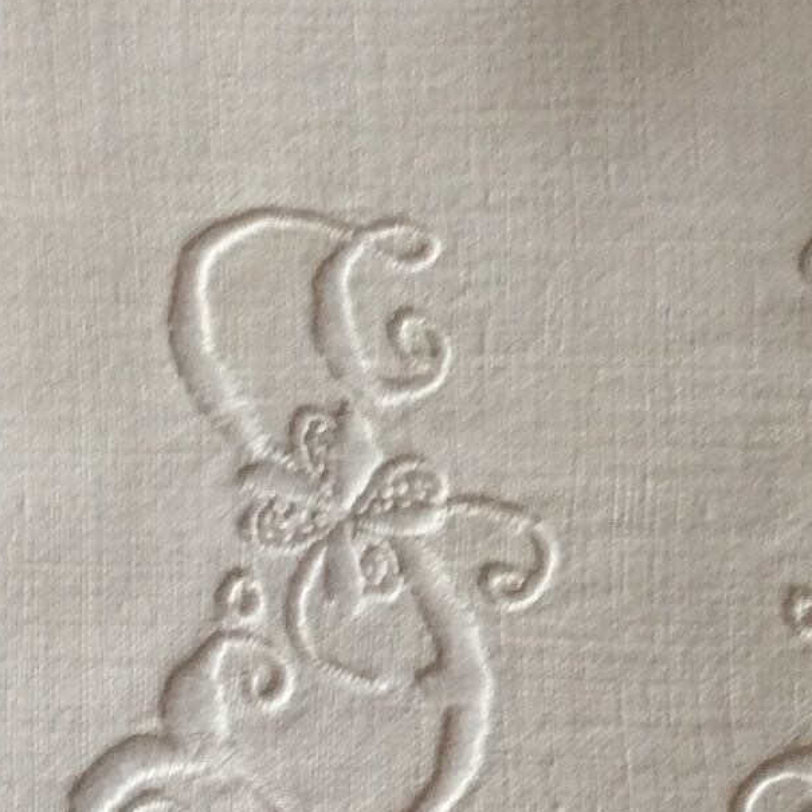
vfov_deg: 14.4
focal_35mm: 121
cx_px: 726
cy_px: 518
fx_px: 3211
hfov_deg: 14.3
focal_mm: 3.3
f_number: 2.4
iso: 40
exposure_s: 1/25
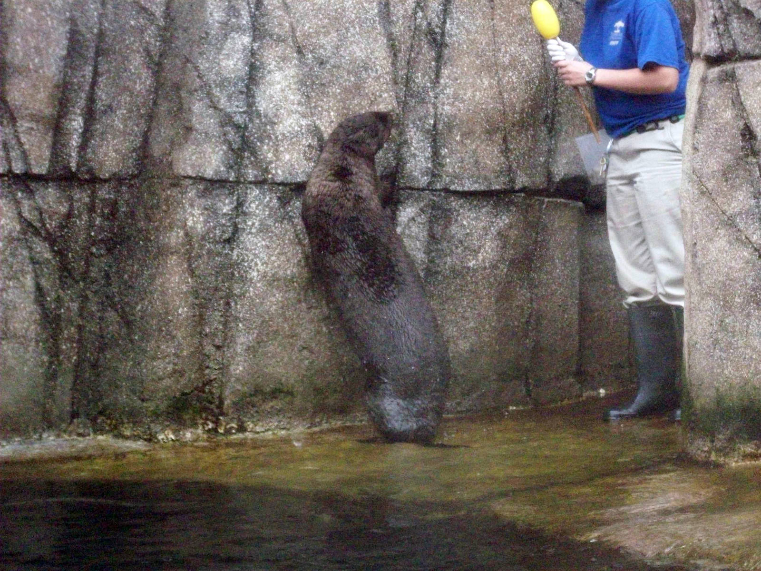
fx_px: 2440
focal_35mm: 111
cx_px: 380
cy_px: 286
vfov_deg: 13.3
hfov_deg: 17.7
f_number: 5.2
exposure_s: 1/224
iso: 800
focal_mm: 18.6
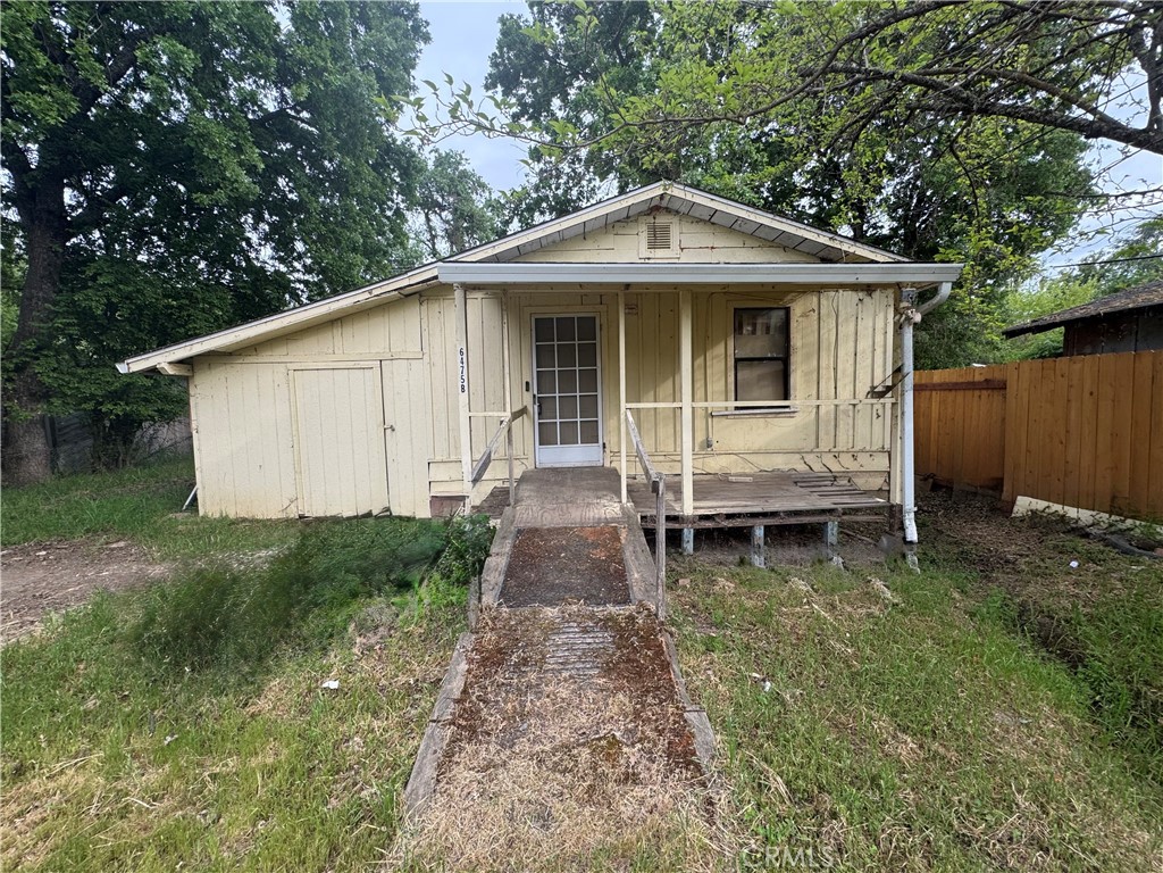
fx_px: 470
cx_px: 582
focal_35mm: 14
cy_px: 436
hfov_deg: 102.1
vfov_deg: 85.7
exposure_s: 1/229
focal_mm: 2.22
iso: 40
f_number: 2.2
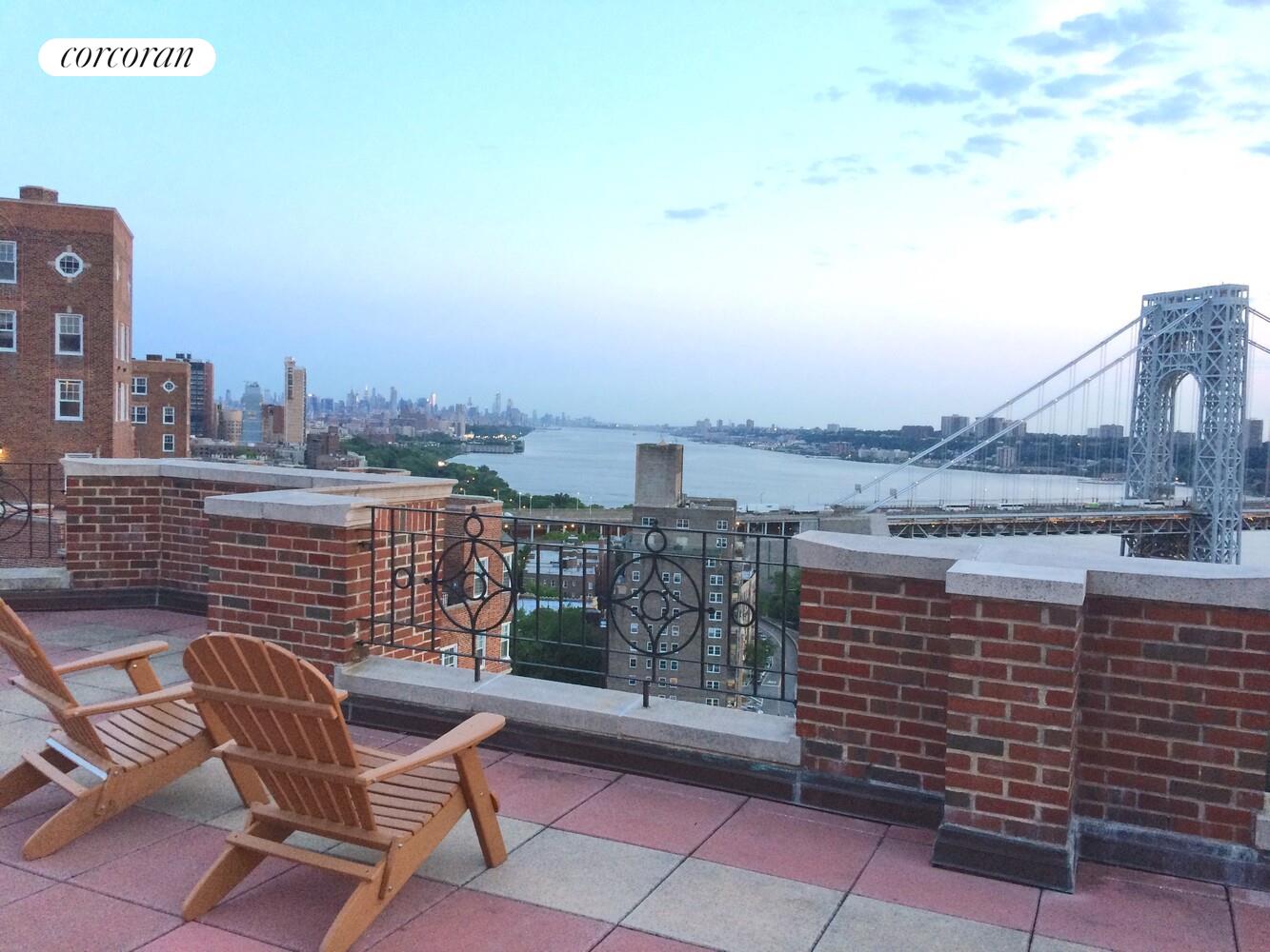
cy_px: 476
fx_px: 1064
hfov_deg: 61.7
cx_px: 635
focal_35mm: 29
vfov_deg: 48.2
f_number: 2.2
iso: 50
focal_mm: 4.15
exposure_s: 1/30
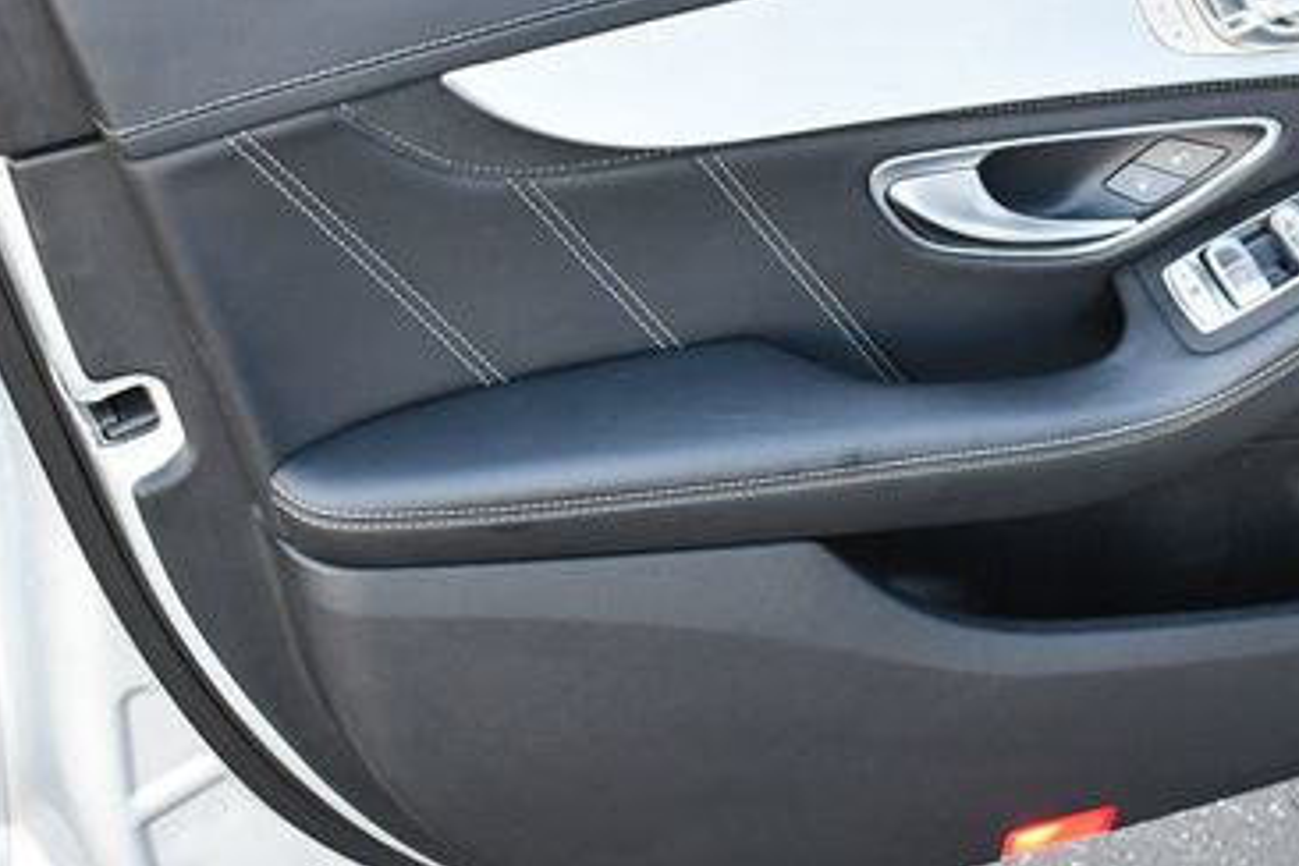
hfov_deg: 26.0
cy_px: 295
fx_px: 2778
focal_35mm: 77
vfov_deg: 17.7
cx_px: 958
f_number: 3.8
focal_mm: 22
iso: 800
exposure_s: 1/200
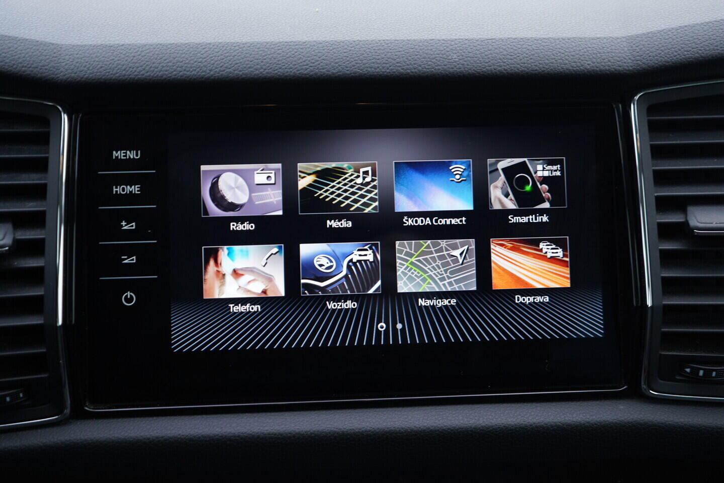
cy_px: 242
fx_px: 724
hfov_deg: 53.1
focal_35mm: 36
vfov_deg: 36.9
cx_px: 362
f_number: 2.8
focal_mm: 24
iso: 200
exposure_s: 1/40
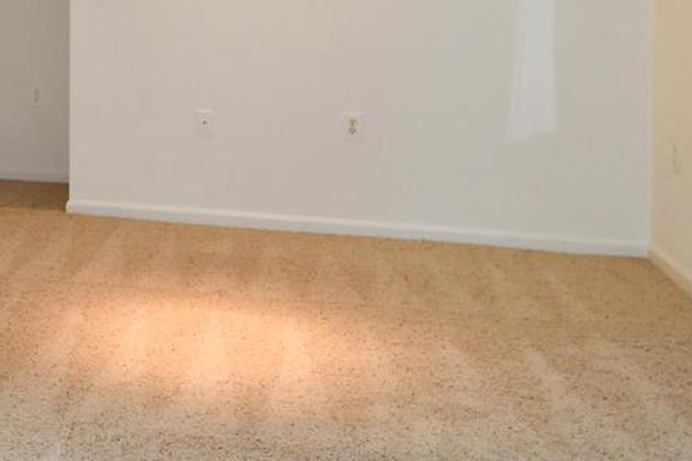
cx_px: -39
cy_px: 19
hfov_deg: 33.0
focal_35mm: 54
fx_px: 1038
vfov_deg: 24.1
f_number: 4
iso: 450
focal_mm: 12
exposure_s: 1/60
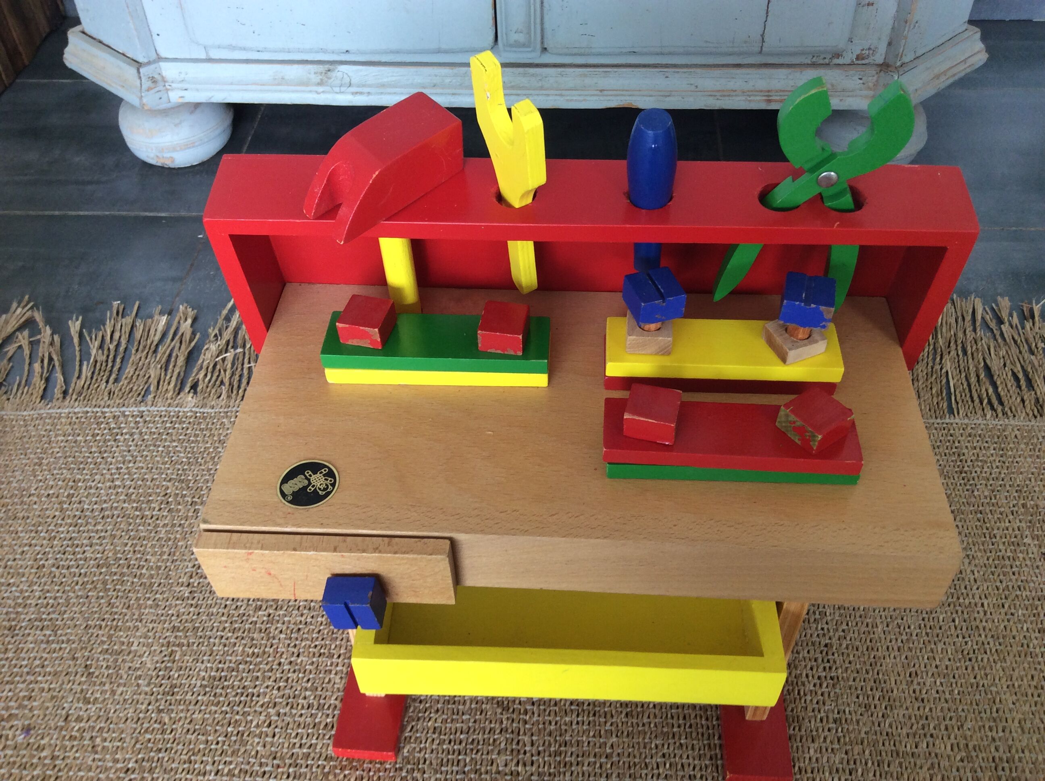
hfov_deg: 56.9
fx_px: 965
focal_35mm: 32
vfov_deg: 44.1
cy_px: 390
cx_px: 522
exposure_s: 1/25
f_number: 2.4
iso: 50
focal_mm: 3.3
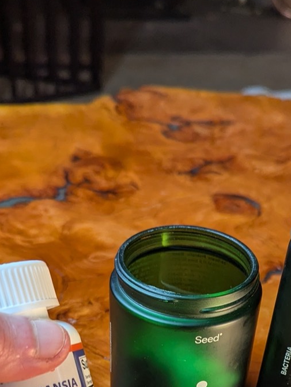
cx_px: 188
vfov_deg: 31.0
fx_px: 637
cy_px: 396
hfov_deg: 25.6
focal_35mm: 57
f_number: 1.85
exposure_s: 1/266
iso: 451
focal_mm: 6.81
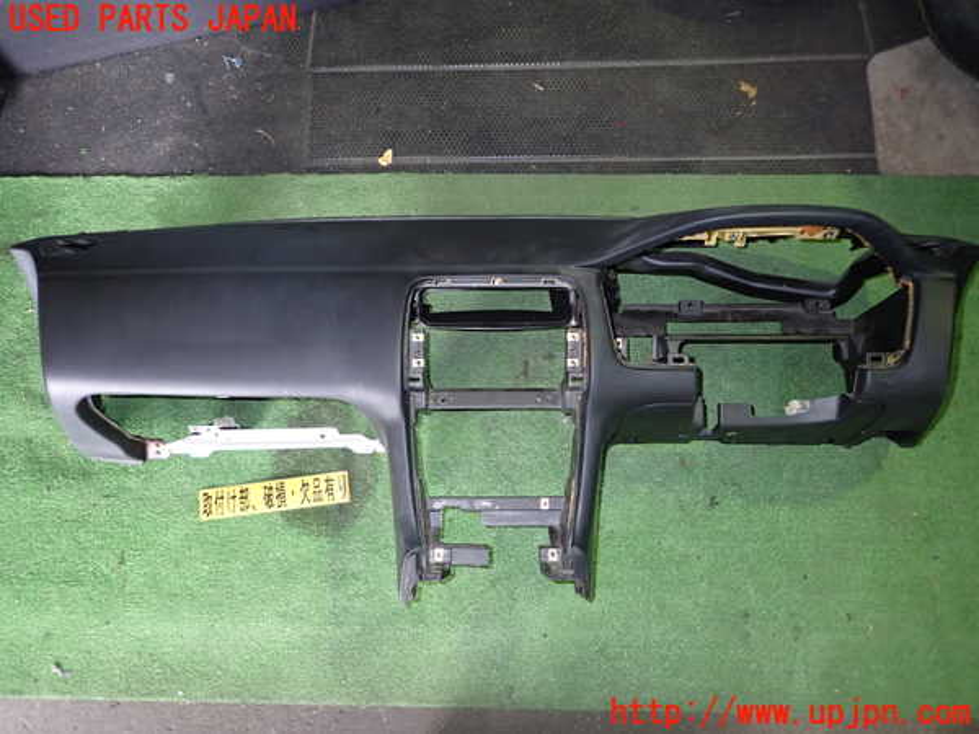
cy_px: 367
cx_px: 490
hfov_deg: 69.4
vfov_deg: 54.9
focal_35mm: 25
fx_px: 707
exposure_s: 1/30
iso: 250
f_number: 2
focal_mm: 4.5
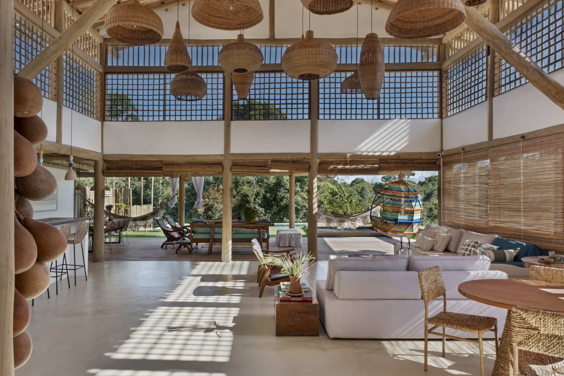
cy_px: 188
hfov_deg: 73.7
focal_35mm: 24
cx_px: 282
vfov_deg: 53.1
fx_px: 376
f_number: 11
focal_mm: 16
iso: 250
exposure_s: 1/25
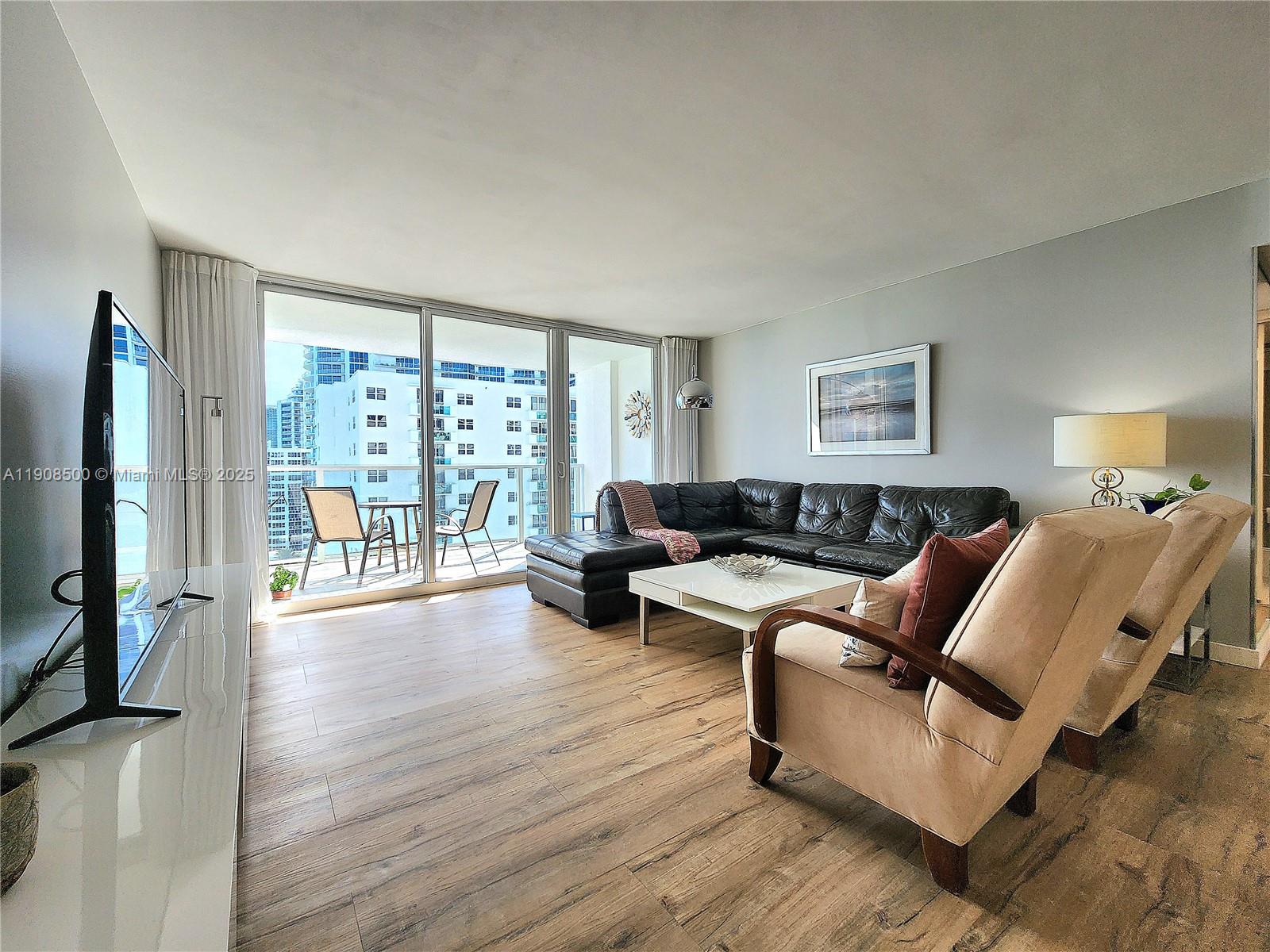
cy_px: 476
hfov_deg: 106.2
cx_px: 635
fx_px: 477
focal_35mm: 13
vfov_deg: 89.9
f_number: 2.2
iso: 64
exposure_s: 1/120
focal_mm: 2.2
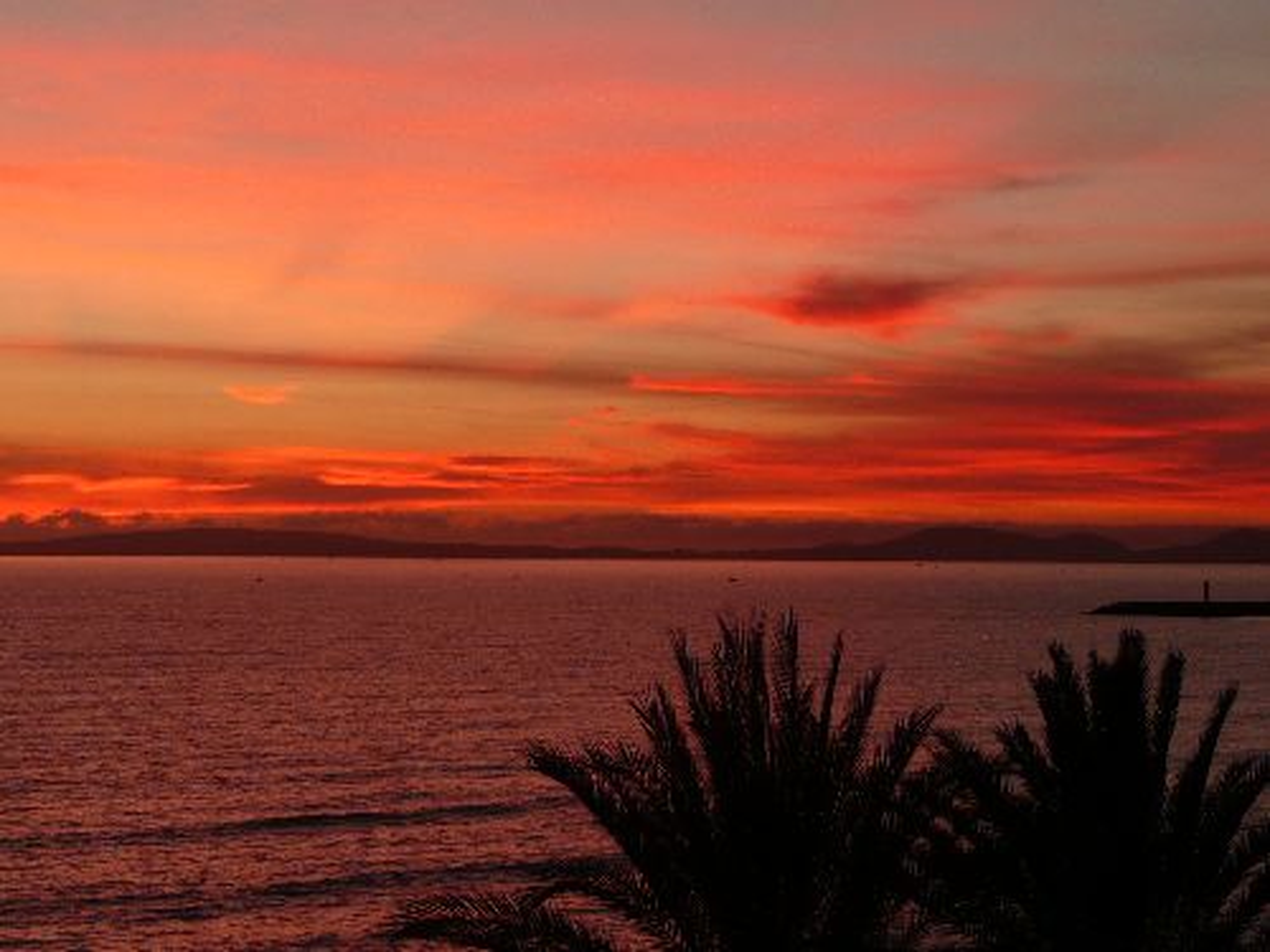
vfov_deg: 14.8
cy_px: 476
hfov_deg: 19.6
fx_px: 3669
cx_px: 635
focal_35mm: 100
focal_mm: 11
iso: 100
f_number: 4.5
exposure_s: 1/50
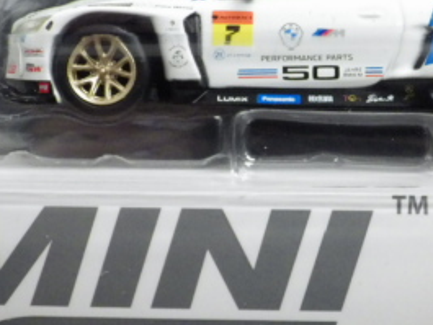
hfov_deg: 19.7
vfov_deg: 14.9
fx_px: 1239
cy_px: 194
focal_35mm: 99
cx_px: 325
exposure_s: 1/40
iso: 800
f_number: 3.6
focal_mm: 7.4
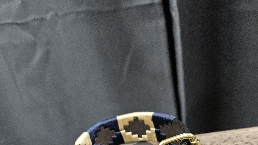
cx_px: 131
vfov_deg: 30.3
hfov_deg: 58.0
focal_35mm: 34
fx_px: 233
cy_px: 167
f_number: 1.8
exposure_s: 1/100
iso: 500
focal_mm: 5.4
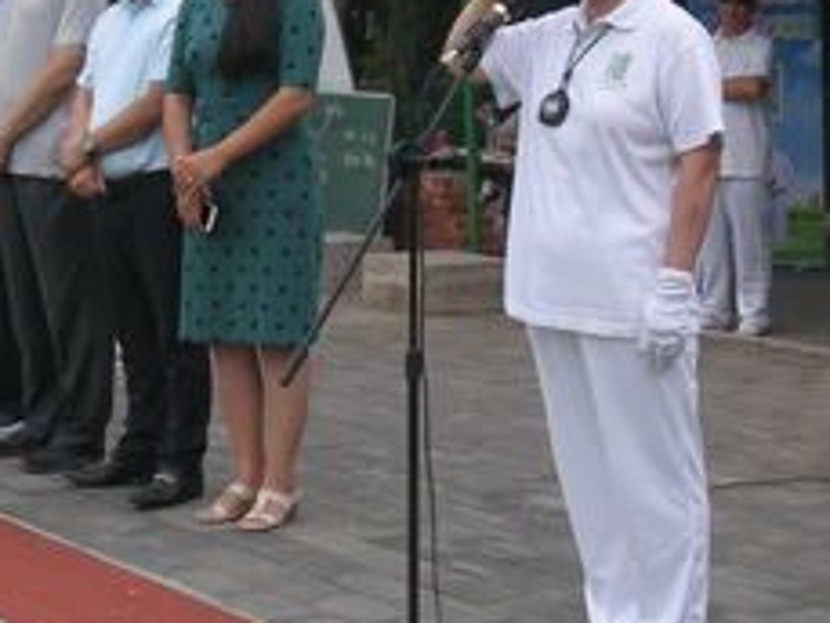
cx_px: 330
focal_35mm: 107
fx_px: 2567
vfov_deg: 13.8
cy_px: 208
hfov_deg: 18.3
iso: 50
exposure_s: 1/353
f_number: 2.8
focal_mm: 5.8
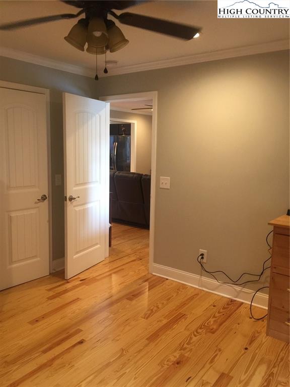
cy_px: 194
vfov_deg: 61.7
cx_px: 145
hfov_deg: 48.2
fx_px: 324
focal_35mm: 29
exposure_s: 1/15
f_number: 2.2
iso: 64
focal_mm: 4.15
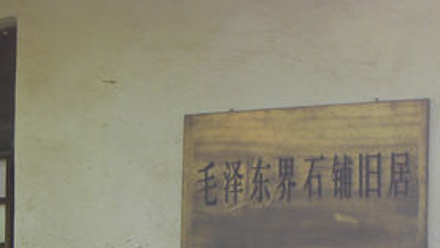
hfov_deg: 22.1
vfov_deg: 13.0
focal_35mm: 92
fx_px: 1074
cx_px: 457
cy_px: 238
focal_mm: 4.6
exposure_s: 1/170
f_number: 4
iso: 64
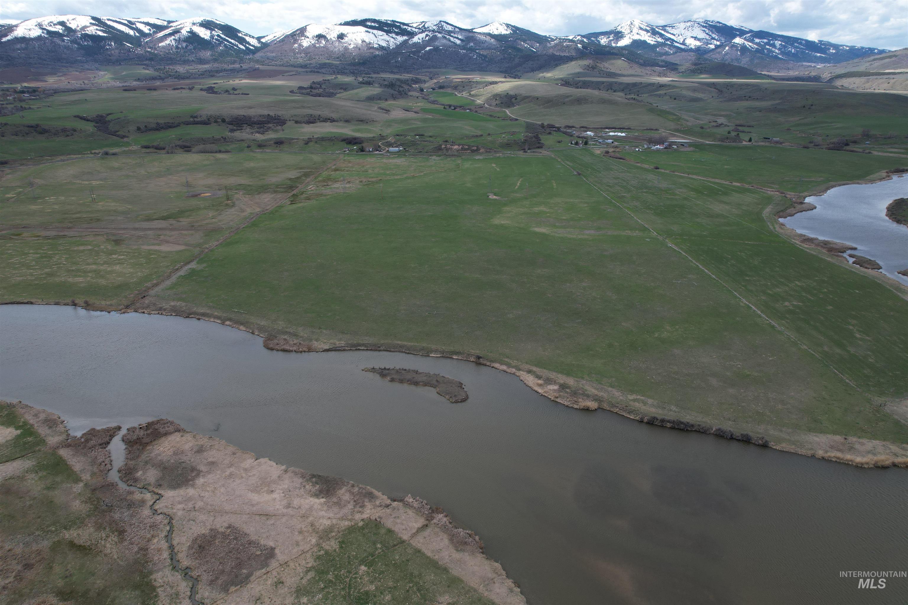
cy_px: 302
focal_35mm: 22
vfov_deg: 57.2
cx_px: 454
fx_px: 555
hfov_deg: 78.6
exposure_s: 1/1500
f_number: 2.8
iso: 110
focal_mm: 8.38
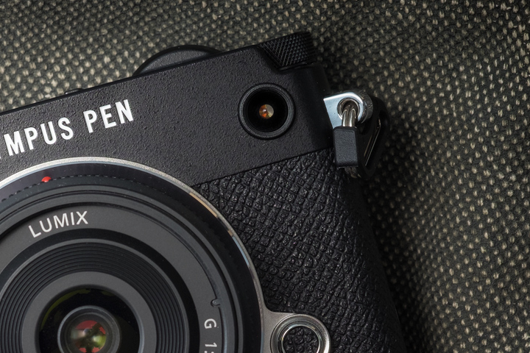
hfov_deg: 11.7
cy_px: 329
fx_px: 2576
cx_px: 41
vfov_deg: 7.8
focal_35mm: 175
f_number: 10
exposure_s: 1/180
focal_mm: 60
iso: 400
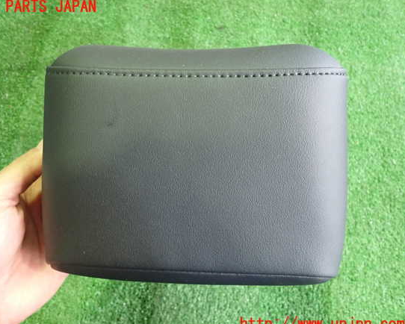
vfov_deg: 53.2
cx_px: 185
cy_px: 166
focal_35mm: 27
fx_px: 324
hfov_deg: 63.9
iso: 400
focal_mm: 4.5
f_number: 2
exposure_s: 1/30
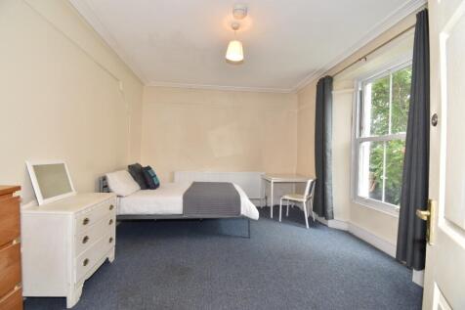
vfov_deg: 77.3
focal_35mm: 15
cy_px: 155
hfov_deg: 100.4
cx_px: 232
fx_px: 194
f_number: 6.3
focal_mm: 10
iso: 100
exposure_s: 1/10
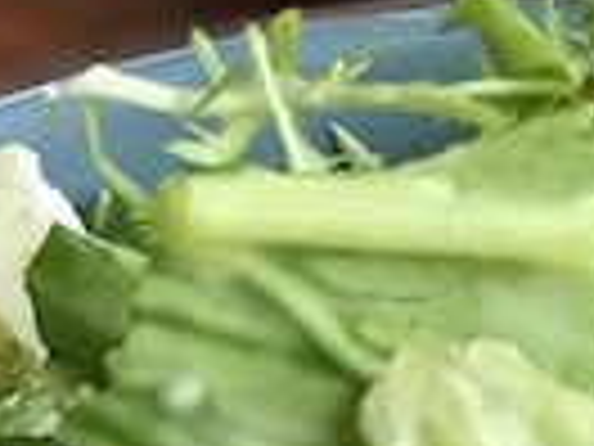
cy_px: -266
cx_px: -846
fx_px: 5114
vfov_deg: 4.9
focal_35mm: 298
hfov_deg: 6.3
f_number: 2.8
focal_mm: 6.6
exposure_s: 1/99
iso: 125
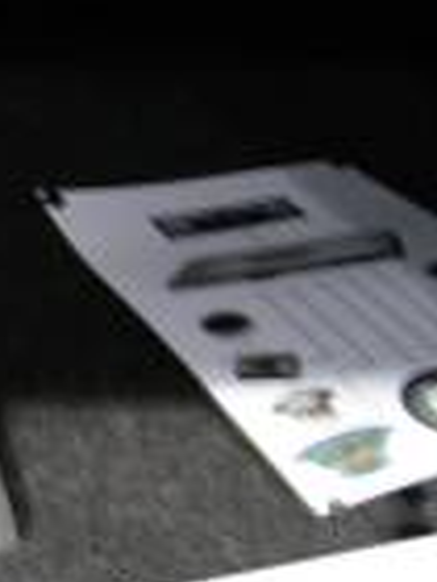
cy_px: 532
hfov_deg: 13.5
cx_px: -449
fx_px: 1565
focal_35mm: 93
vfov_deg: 20.6
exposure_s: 1/2.5
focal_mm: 18
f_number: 3.5
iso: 400
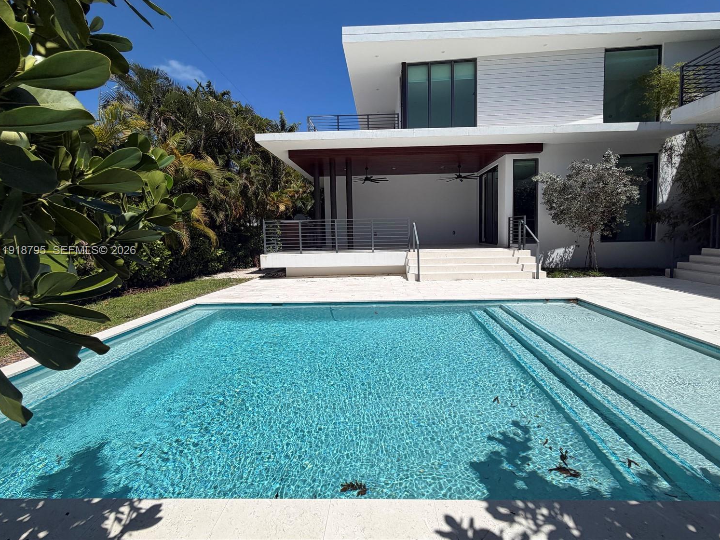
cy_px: 251
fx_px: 312
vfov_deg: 81.6
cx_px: 372
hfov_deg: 98.1
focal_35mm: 15
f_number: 2.2
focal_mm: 2.22
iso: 20
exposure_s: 1/1613
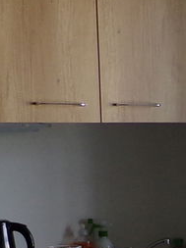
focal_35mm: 152
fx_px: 1092
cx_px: 360
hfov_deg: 9.2
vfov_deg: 12.7
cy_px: 302
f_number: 3
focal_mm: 4.3
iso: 100
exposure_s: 1/70
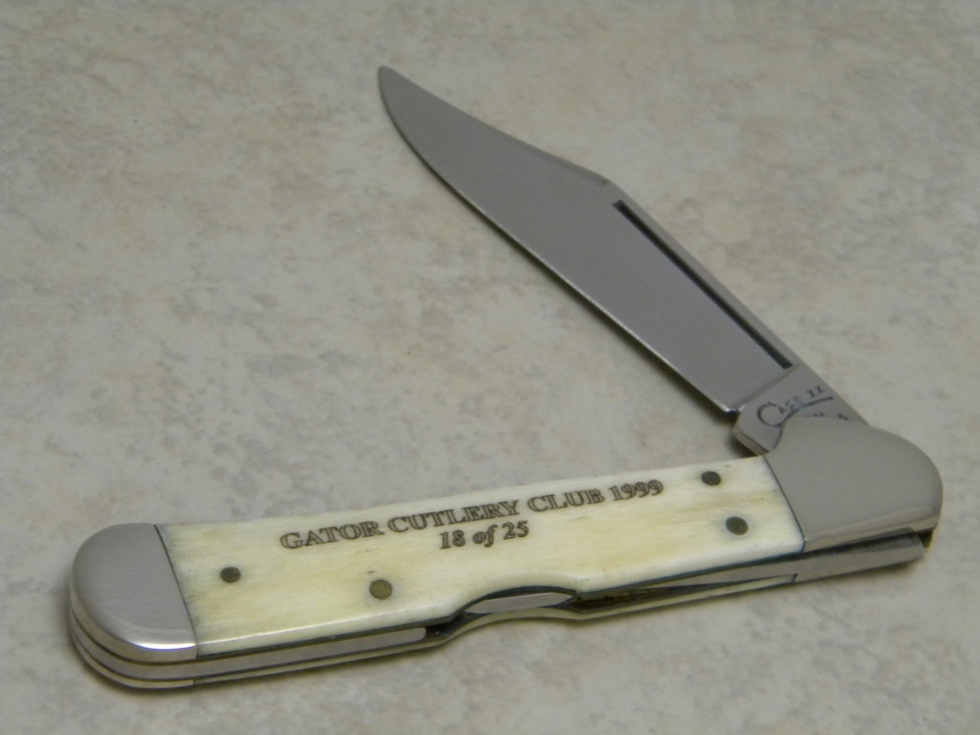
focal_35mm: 105
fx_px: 2973
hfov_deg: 18.7
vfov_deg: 14.1
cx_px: 490
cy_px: 368
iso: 400
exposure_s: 1/31
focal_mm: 19
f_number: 4.7
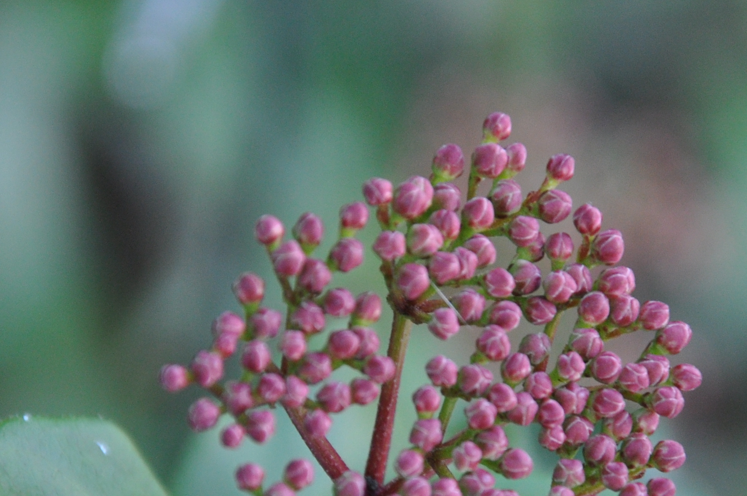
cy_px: 421
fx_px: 8003
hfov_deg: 5.3
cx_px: 421
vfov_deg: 3.5
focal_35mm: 386
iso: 720
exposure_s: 1/60
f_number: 5.6
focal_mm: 105
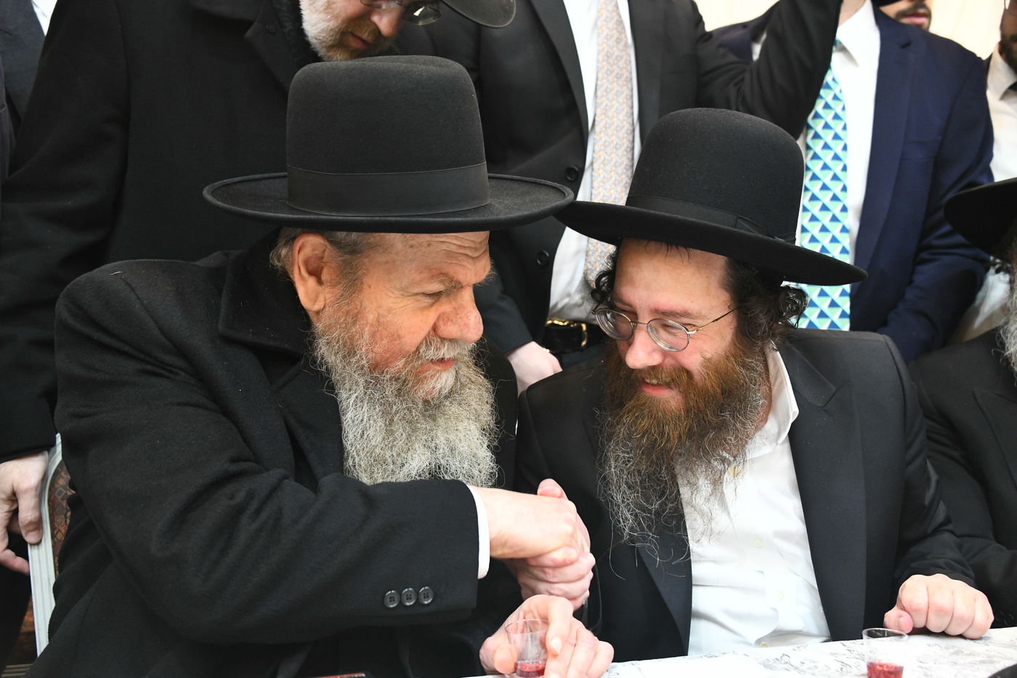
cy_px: 339
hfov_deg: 44.5
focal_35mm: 44
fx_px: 1243
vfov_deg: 30.5
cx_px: 508
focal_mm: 44
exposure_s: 1/80
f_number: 5
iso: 4000
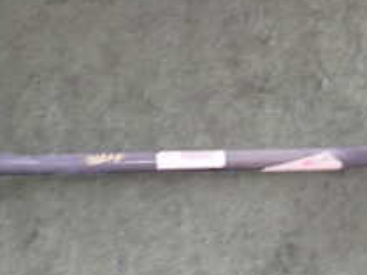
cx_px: 202
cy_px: 77
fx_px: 912
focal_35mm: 86
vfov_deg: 17.1
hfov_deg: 22.7
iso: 250
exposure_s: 1/30
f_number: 2.3
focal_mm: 5.4
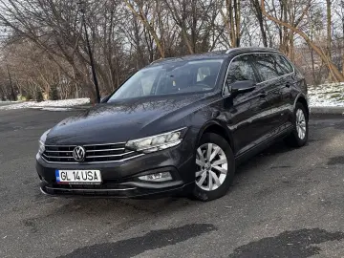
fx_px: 477
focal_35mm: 48
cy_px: 129
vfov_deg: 30.3
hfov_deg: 39.7
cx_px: 172
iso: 64
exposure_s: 1/1263
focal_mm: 6.76
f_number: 1.78
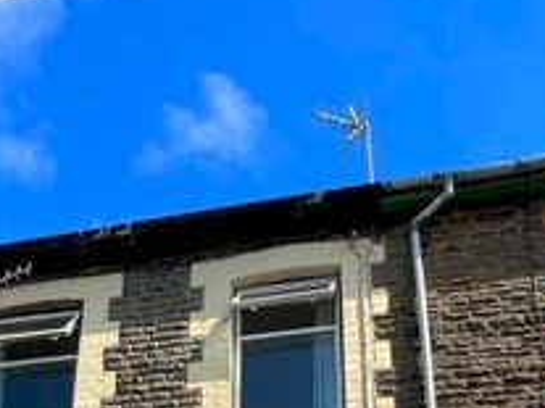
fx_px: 692
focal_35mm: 44
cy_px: 567
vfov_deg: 26.4
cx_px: 200
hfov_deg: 42.6
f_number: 1.8
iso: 32
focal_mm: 1.57
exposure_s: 1/1553
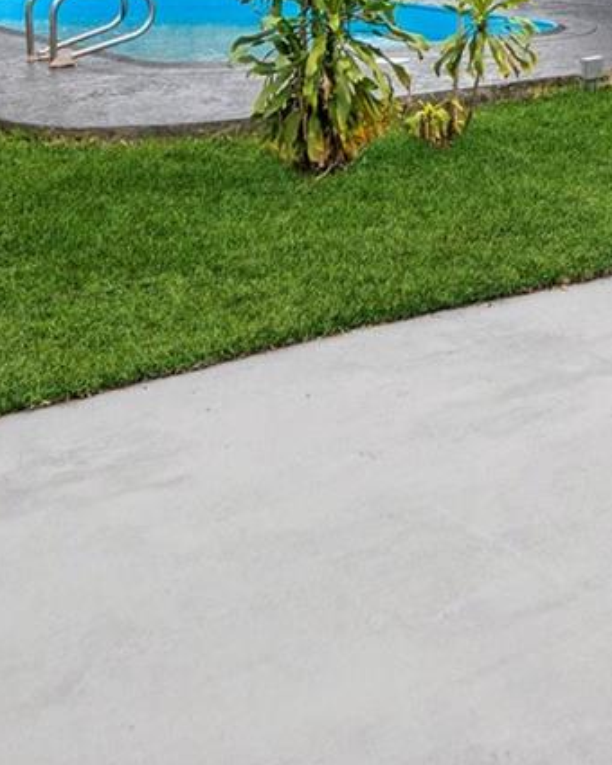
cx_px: 682
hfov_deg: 26.3
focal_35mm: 53
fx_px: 1200
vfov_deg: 31.0
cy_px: -101
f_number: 4.5
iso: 250
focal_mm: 10
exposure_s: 1/5000
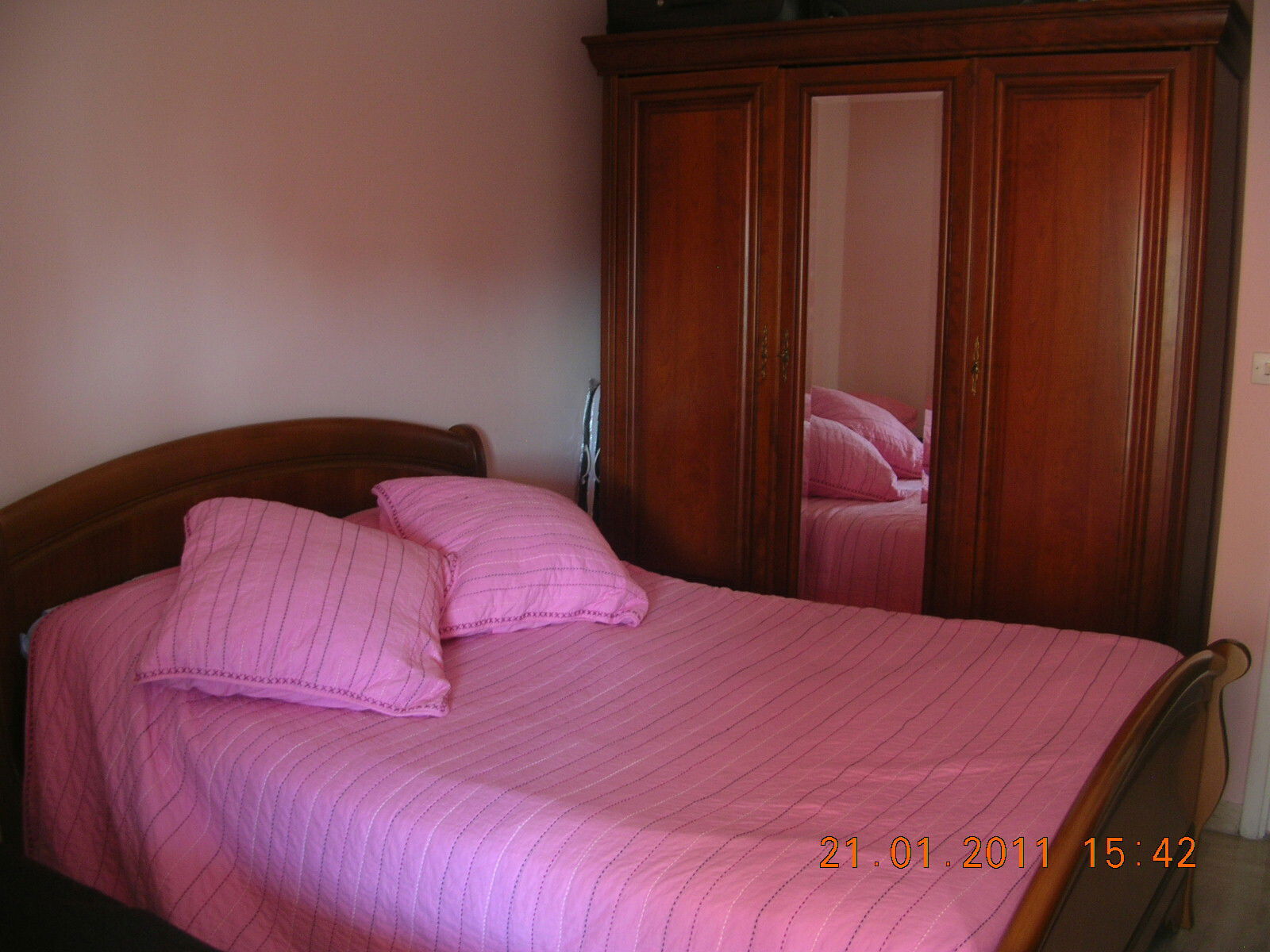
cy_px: 476
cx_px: 635
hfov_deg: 52.6
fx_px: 1284
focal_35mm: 35
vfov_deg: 40.7
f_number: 2.8
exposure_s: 1/13.6
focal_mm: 5.8
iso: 50
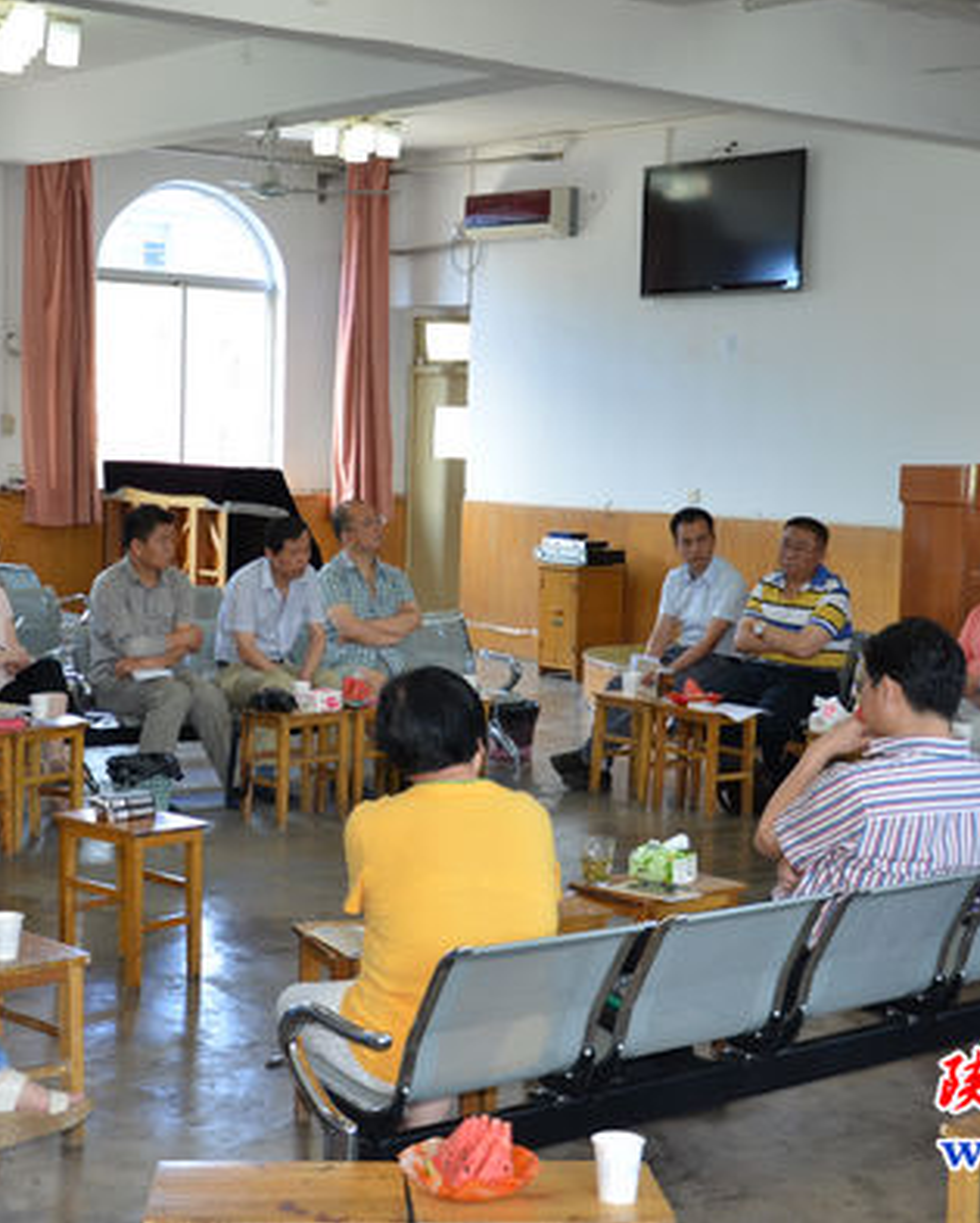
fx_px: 2173
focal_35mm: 60
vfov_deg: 31.4
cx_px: 426
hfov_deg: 25.4
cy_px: 608
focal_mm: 28
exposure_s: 1/80
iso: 400
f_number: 4
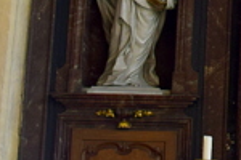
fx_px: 964
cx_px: 493
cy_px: -175
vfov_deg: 8.9
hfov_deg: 12.4
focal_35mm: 144
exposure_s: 1/15
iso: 125
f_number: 4.5
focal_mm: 18
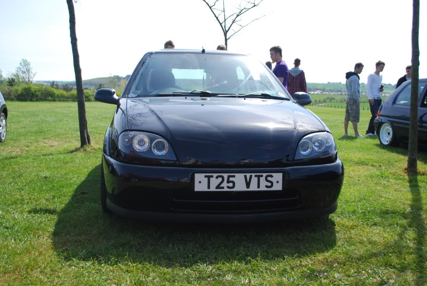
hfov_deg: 53.1
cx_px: 214
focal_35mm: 36
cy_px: 143
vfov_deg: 37.0
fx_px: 428
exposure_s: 1/1600
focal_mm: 24
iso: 400
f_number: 4.5
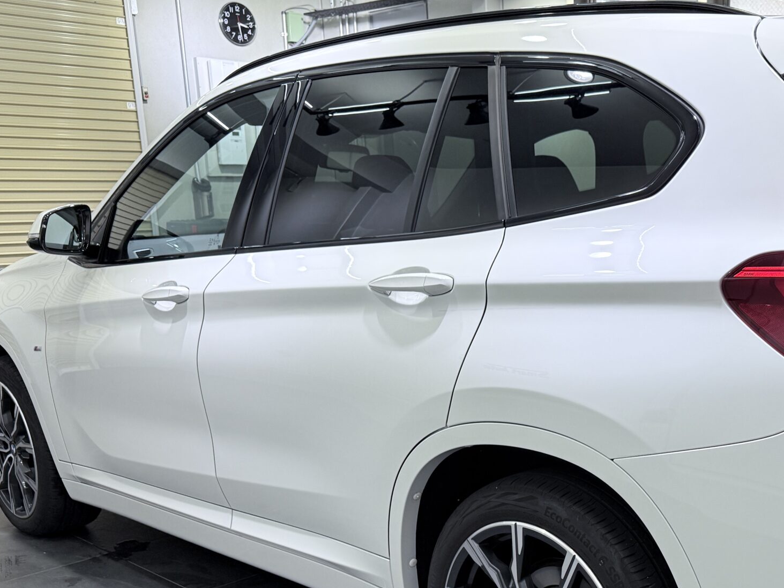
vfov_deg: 33.4
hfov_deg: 43.3
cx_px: 596
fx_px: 951
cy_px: 462
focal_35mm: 42
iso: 100
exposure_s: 1/100
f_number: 1.78
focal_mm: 6.76
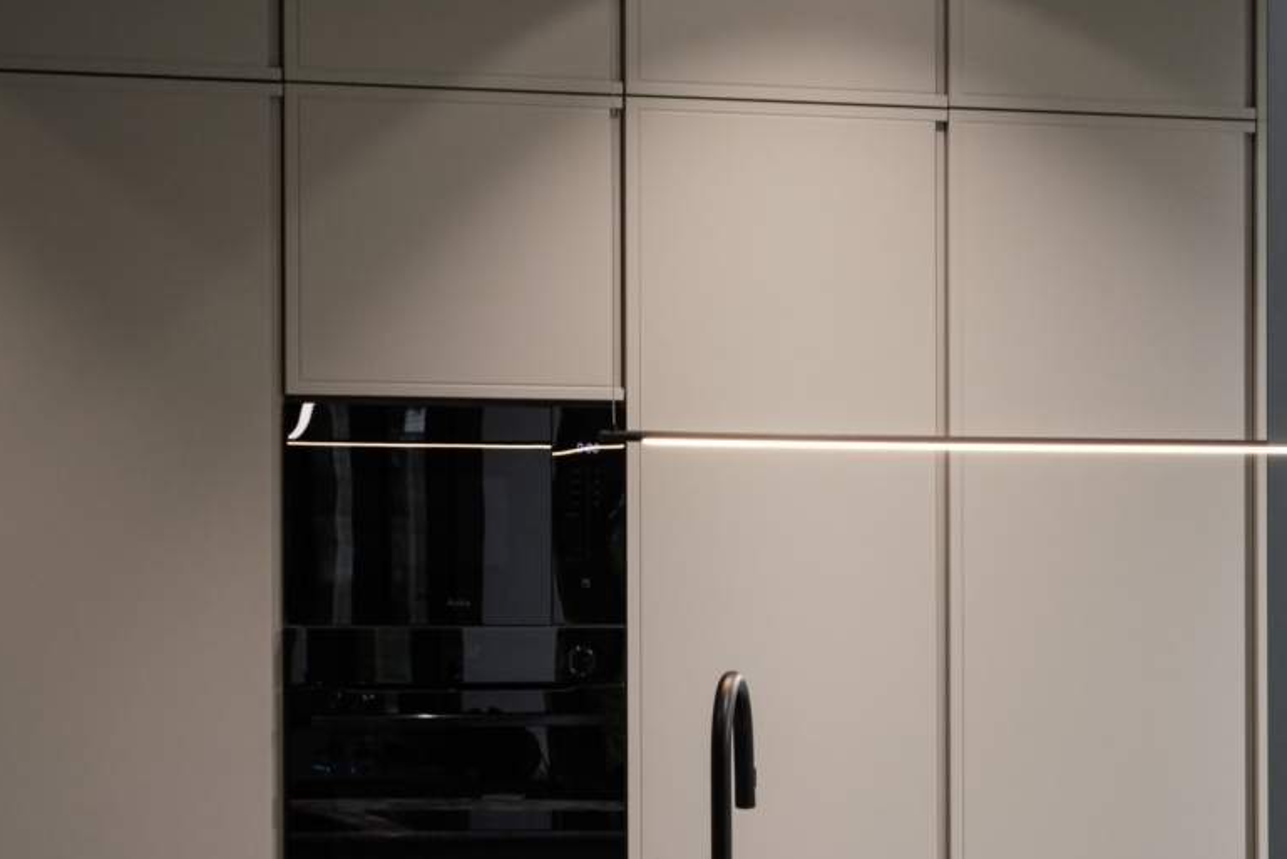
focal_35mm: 129
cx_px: 780
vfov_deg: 10.6
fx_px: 4604
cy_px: 655
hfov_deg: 15.9
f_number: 5.6
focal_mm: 55
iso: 200
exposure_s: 1/50
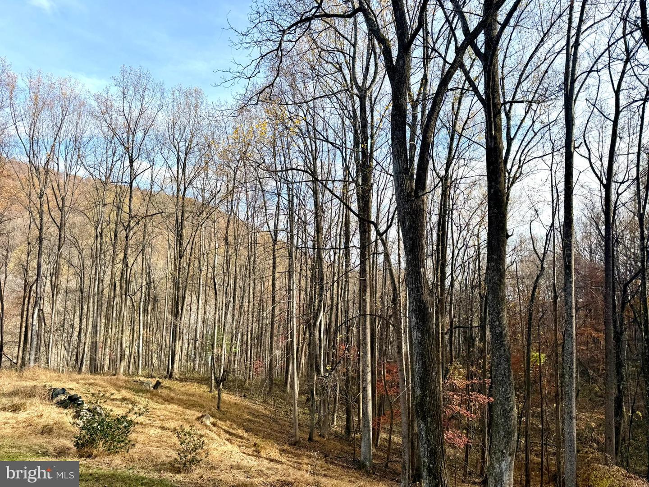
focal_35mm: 24
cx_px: 324
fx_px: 450
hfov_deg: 71.6
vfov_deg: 56.8
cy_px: 244
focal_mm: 6.76
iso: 80
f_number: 1.78
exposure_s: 1/1770
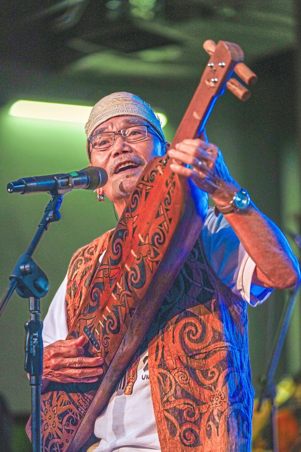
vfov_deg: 15.1
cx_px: 150
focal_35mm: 136
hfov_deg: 10.1
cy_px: 226
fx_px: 1706
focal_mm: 136
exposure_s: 1/500
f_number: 2.8
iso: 2500
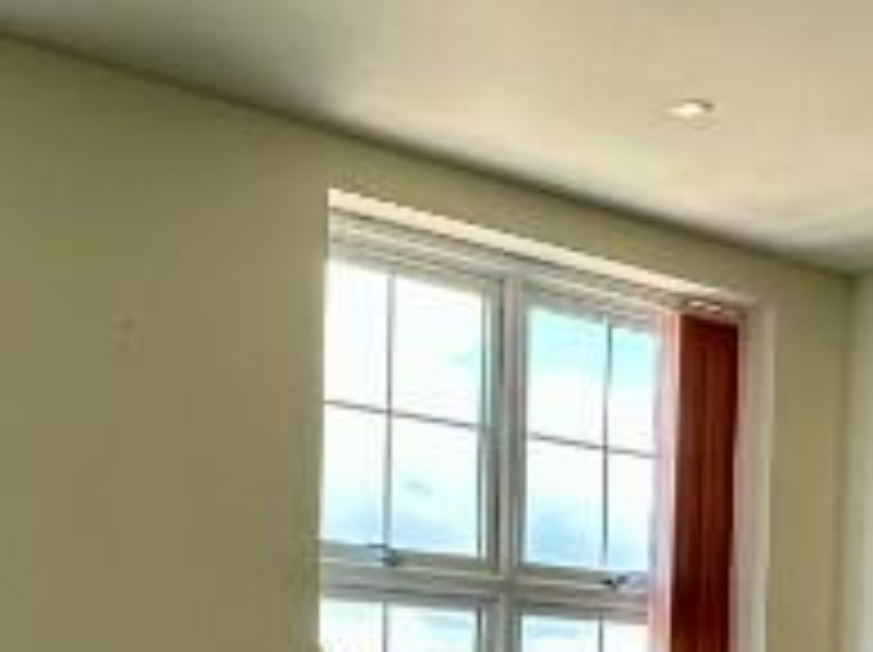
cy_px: 854
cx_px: 396
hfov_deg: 26.3
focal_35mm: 74
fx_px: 1864
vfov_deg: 18.4
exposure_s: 1/118
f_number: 2.2
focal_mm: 2.22
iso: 40
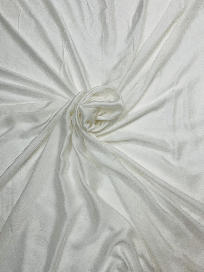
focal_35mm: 26
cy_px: 136
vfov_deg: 67.3
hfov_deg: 53.1
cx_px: 102
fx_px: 204
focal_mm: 5.1
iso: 125
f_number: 1.6
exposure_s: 1/100
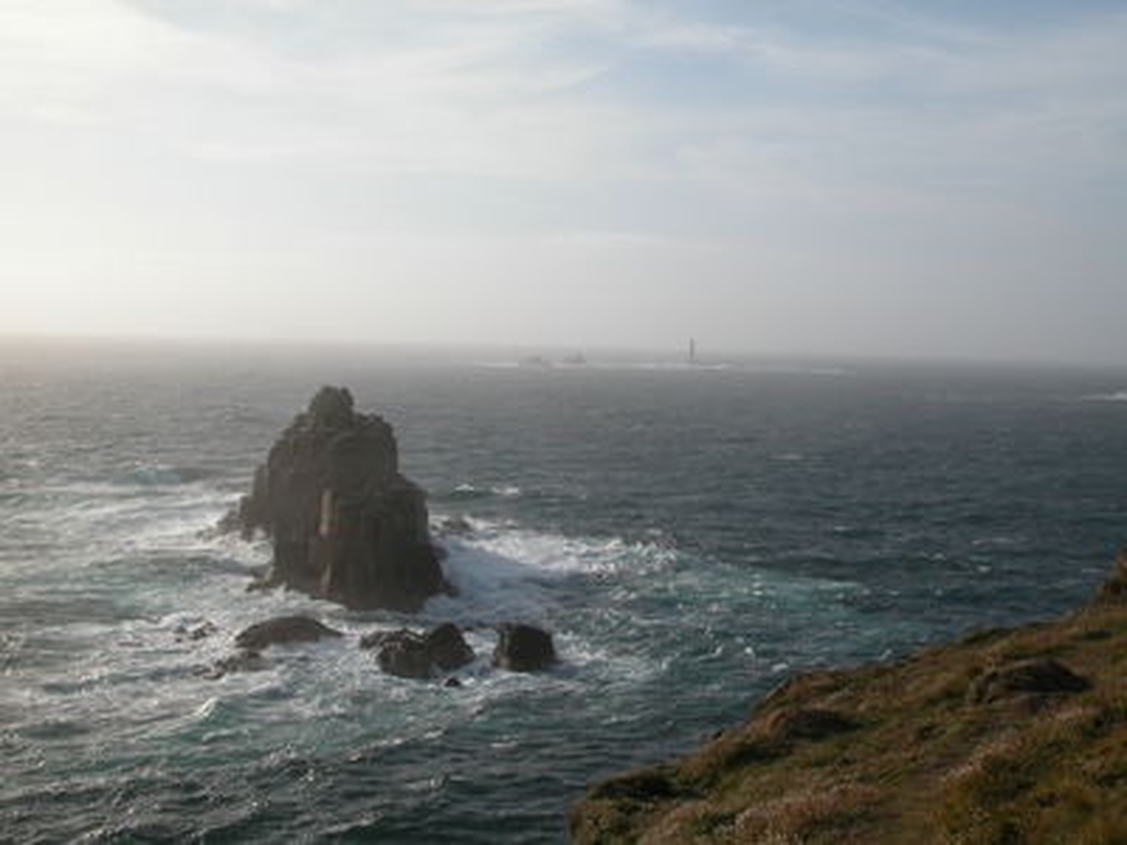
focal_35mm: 54
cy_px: 422
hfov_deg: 35.5
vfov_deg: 27.0
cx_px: 564
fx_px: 1758
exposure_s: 1/446
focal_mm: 13.7
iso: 100
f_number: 7.7
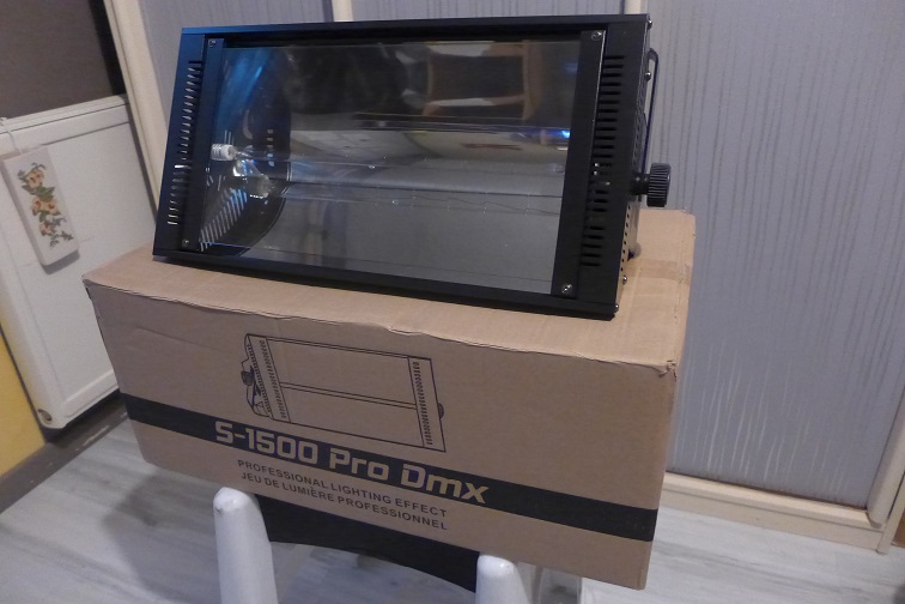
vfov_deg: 51.3
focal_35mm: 25
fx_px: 628
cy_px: 302
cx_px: 452
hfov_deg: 71.5
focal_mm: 4.7
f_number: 1.4
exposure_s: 1/50
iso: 1600
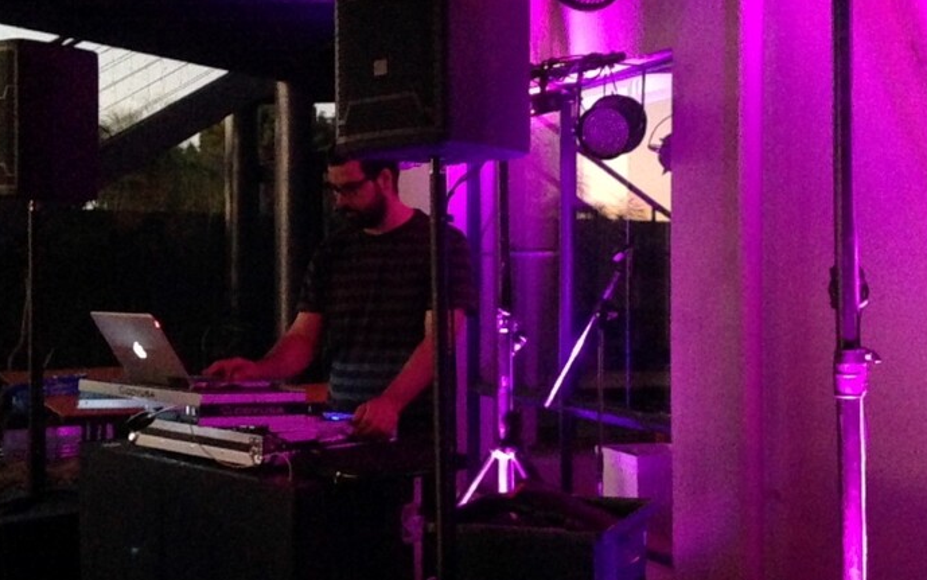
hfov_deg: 38.9
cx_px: 467
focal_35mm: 52
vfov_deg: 24.9
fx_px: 1314
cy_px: 266
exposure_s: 1/20
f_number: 2.4
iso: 1250
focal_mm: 4.12
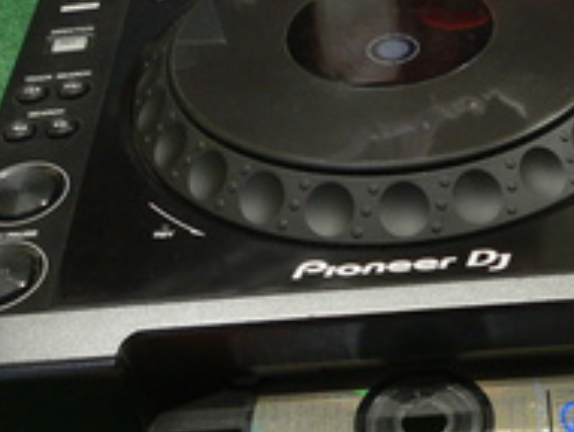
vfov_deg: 20.2
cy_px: 358
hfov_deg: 26.7
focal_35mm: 72
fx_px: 1195
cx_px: 414
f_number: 2.8
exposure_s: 1/15
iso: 200
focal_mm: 6
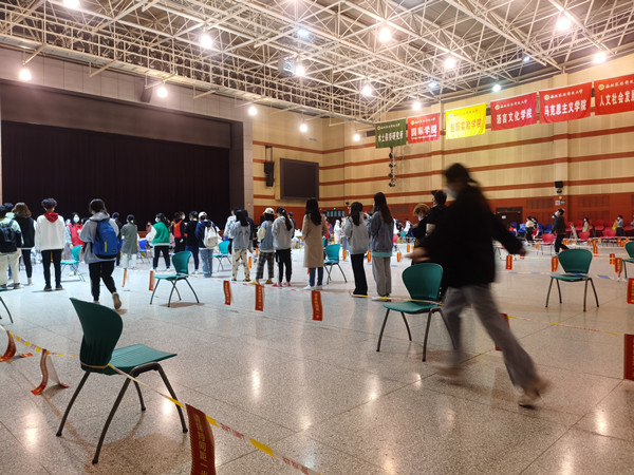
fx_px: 495
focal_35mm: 27
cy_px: 238
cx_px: 317
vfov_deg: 51.4
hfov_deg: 65.3
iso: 320
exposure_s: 1/50
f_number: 1.6
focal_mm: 5.56
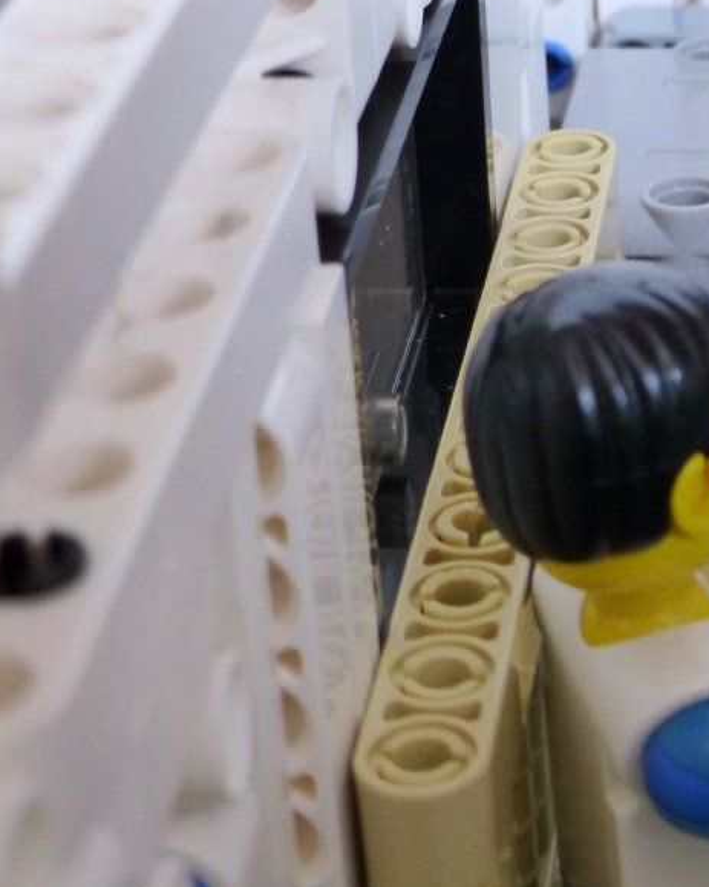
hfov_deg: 13.4
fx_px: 2886
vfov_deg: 17.4
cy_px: 221
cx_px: 968
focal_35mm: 110
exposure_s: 1/10
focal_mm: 9
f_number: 4.4
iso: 400
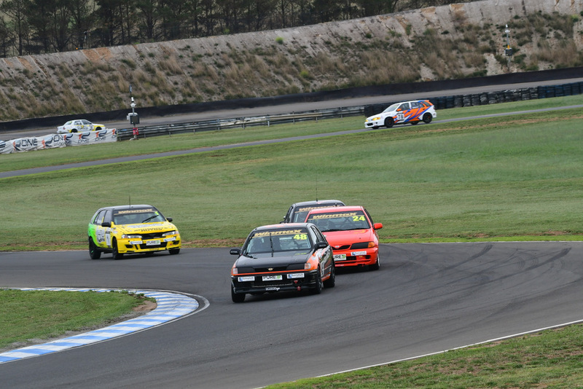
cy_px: 194
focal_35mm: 300
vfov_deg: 4.6
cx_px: 292
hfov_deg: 6.9
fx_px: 4860
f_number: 10
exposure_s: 1/250
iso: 320
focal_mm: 200
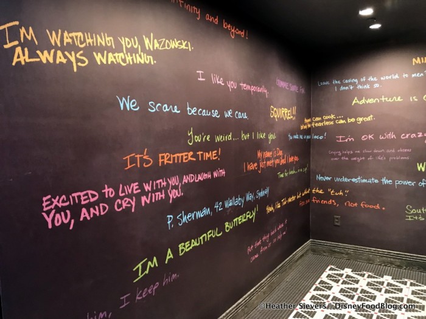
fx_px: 345
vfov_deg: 49.7
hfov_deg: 63.4
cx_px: 213
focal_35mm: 28
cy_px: 160
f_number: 1.8
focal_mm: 3.99
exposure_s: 1/13
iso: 100
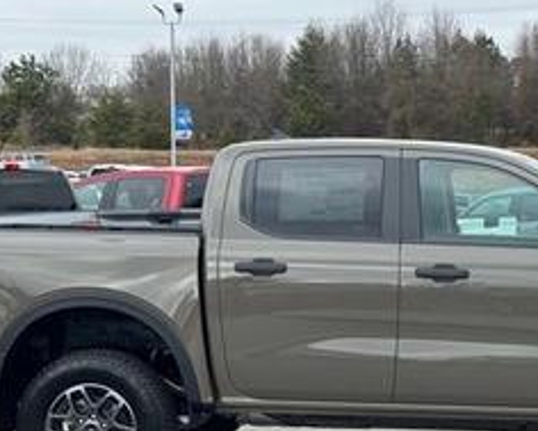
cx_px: 408
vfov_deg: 15.3
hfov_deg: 19.0
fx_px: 1593
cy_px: 335
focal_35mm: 100
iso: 64
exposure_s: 1/1524
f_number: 1.78
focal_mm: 6.76
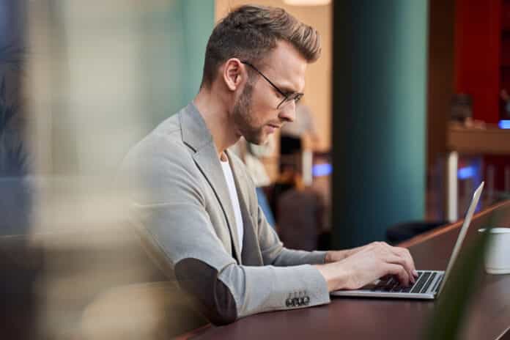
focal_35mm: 75
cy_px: 170
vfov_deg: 18.2
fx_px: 1062
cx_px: 255
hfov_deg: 27.0
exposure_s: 1/200
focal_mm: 75
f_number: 2.8
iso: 500
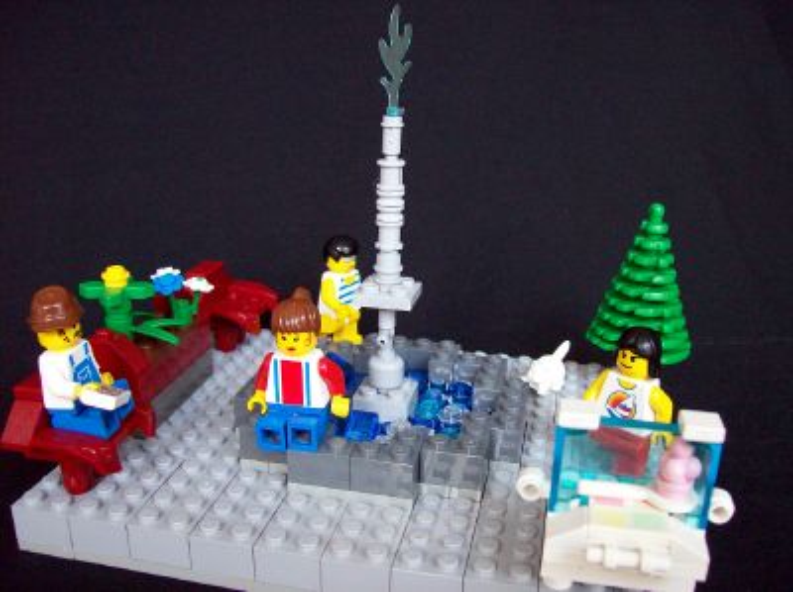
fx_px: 824
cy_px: 296
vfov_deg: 39.6
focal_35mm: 36
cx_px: 396
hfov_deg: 51.4
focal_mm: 6
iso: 160
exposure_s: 1/17.4
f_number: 2.7
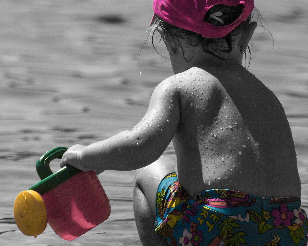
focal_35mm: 678
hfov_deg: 2.9
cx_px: 78
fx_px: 6179
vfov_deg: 2.3
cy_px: 103
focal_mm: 260
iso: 100
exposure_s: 1/3200
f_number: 7.1
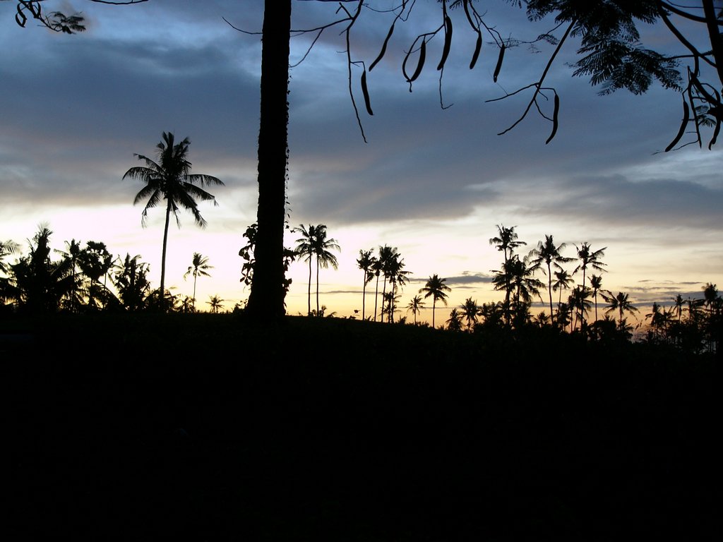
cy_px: 271
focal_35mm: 63
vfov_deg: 23.3
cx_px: 362
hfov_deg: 30.7
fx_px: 1316
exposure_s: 1/2
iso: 50
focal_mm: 10.5
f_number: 2.8
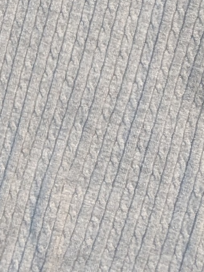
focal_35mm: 96
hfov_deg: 15.3
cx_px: 54
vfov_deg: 19.3
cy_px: -50
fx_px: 754
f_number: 2.2
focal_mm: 2.35
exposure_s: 1/25
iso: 78
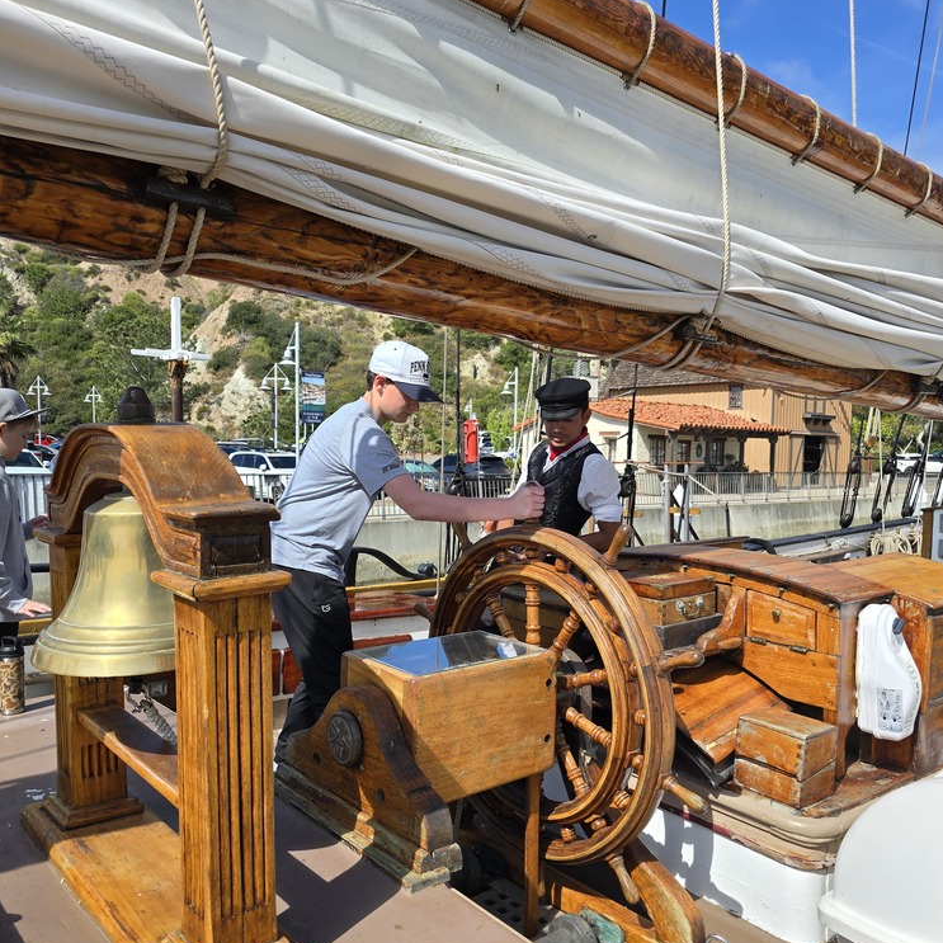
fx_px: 863
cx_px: 466
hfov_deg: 57.3
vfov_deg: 57.2
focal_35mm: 28
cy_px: 504
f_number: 1.7
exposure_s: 1/827
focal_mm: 6.3
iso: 12
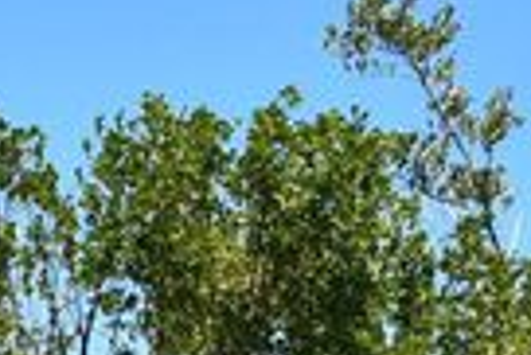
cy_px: 796
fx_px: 2924
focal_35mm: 198
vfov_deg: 6.7
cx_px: 414
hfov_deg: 10.4
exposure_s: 1/250
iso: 110
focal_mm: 21
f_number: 8
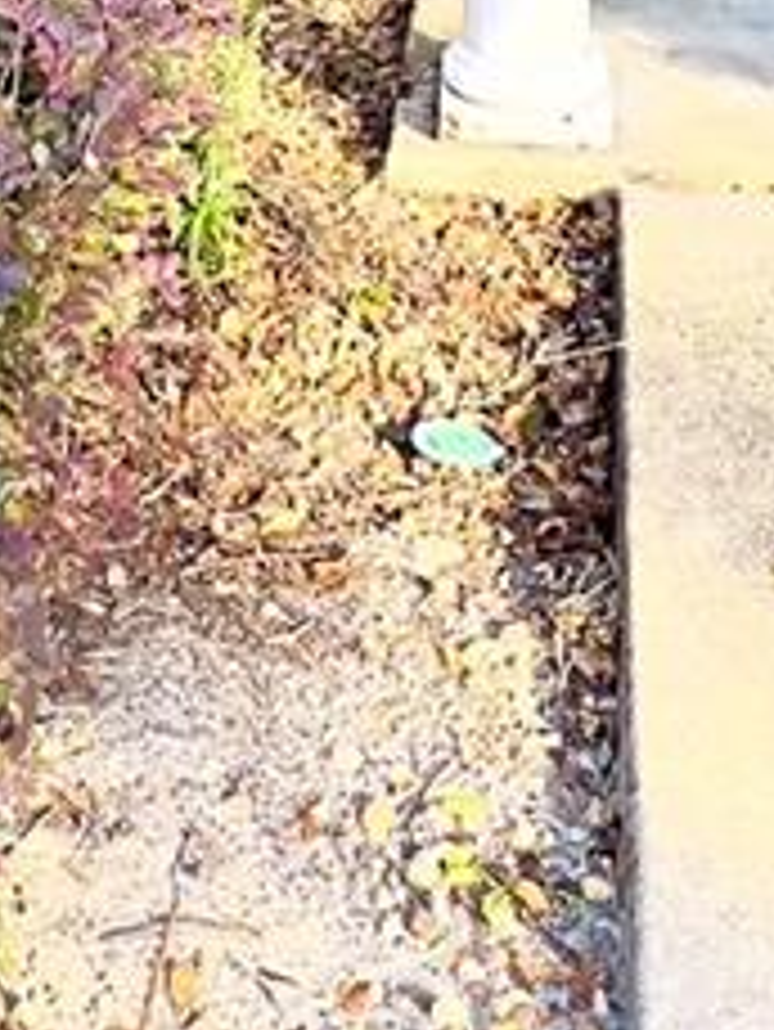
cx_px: 328
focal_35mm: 68
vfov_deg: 21.9
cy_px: -648
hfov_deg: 21.6
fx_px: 2025
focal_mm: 1.57
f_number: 1.8
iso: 40
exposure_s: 1/99
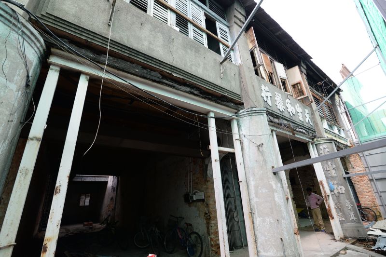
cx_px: 193
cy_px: 128
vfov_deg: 73.7
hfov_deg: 96.7
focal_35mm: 16
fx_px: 172
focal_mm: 16
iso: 1000
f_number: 5
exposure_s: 1/1250
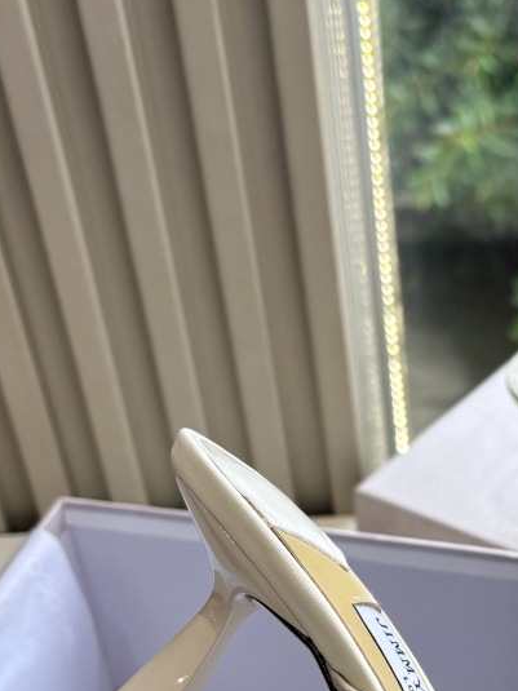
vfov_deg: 26.9
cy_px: 614
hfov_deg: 20.1
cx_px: 562
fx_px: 1397
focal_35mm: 70
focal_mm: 5.96
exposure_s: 1/541
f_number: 1.6
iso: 50
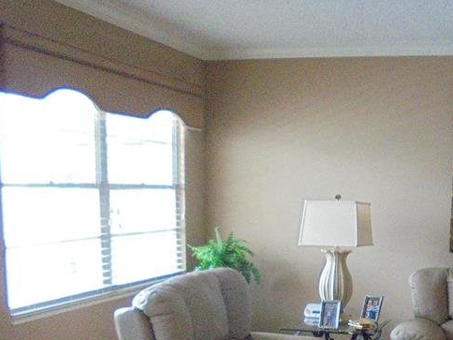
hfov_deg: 33.9
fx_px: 720
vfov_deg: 25.5
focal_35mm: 55
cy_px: 321
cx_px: 365
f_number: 3.5
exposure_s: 1/100
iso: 800
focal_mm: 4.6
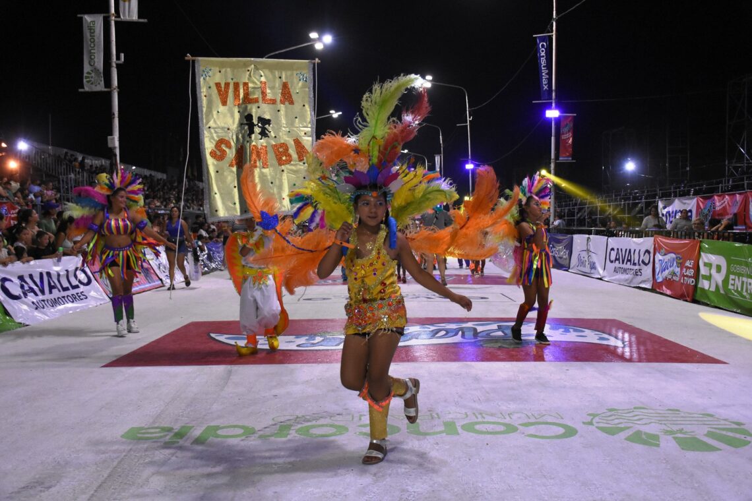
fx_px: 752
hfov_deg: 53.1
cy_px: 250
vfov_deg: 36.9
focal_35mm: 36
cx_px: 376
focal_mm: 24
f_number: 3.8
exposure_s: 1/500
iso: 3600
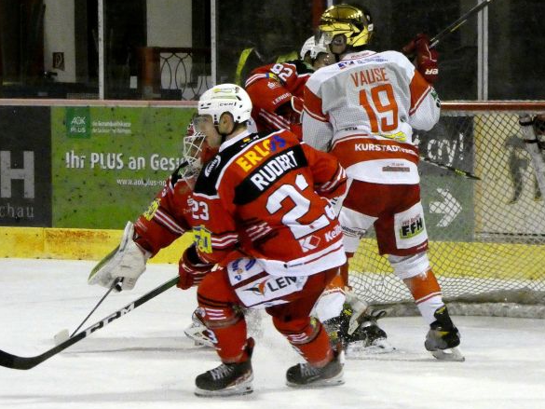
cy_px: 232
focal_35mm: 267
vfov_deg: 5.6
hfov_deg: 7.4
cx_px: 342
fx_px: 4205
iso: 3200
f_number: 5.5
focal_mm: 37.8
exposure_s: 1/250
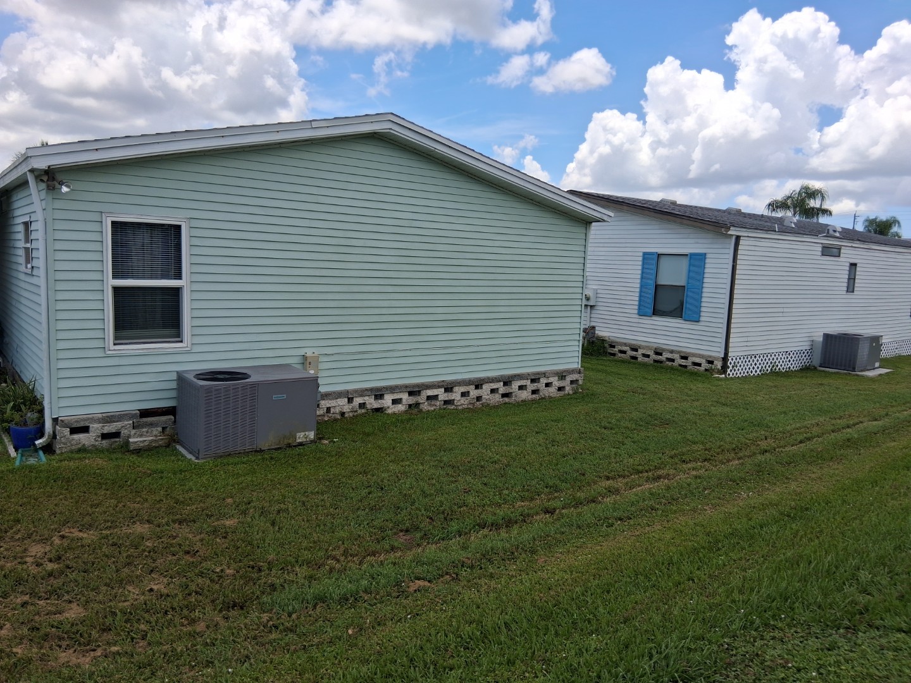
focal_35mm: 26
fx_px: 684
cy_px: 342
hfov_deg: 67.3
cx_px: 456
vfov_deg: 53.1
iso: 25
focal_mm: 3.98
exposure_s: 1/796
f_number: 1.8
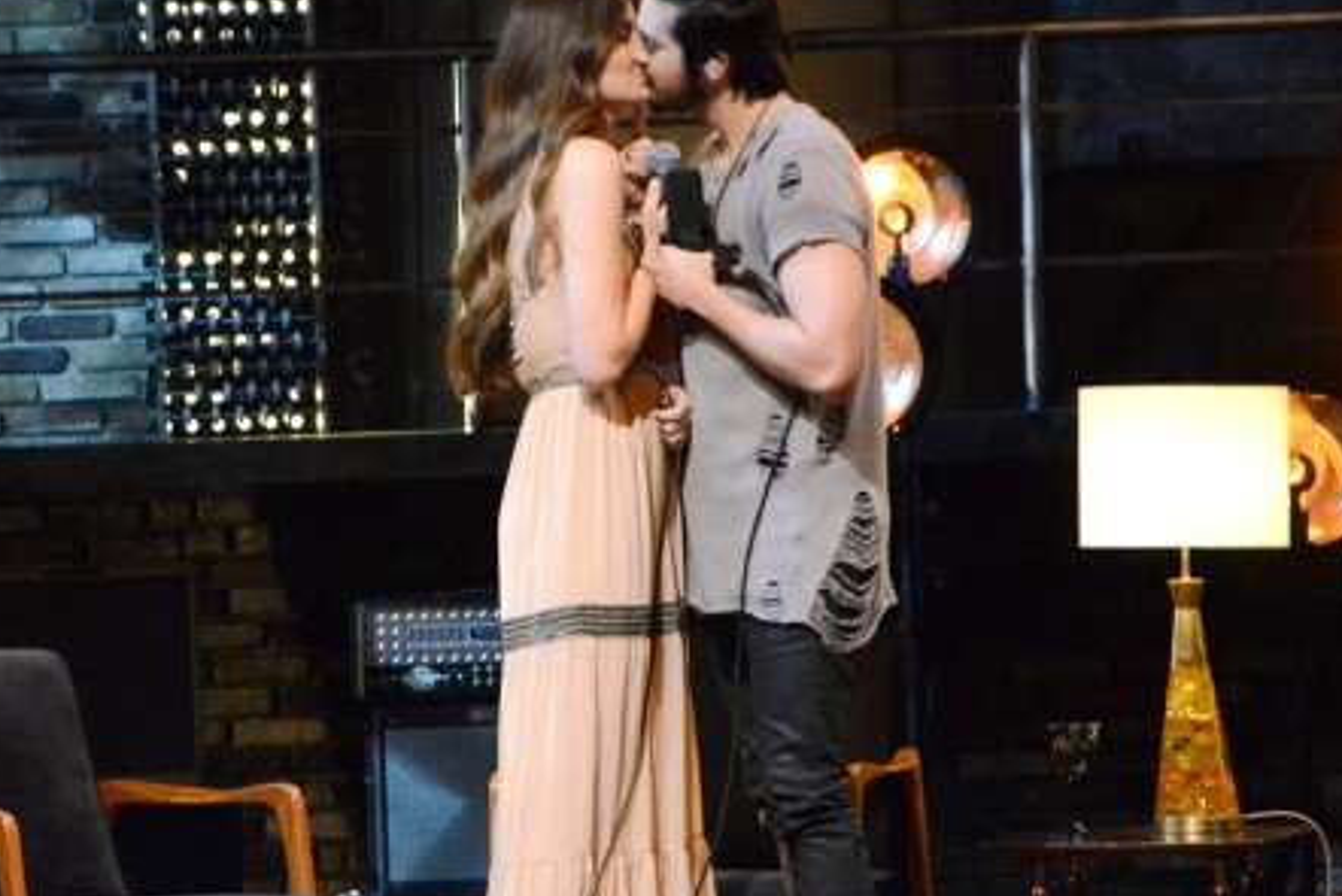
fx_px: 7706
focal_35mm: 207
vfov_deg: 6.7
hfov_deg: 10.0
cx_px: 638
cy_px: 448
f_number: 5.6
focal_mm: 105
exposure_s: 1/30
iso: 5000
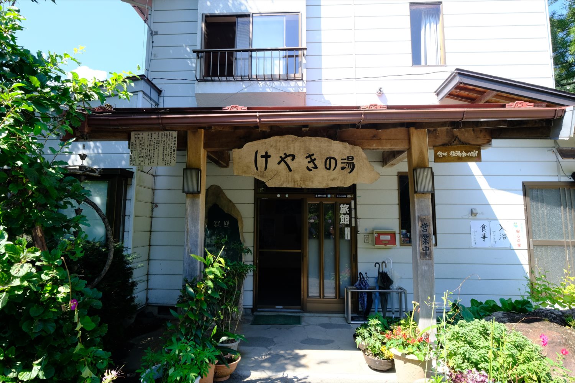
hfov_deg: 81.2
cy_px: 192
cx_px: 288
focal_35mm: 21
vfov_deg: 59.5
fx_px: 335
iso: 400
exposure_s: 1/100
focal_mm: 13.8
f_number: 8
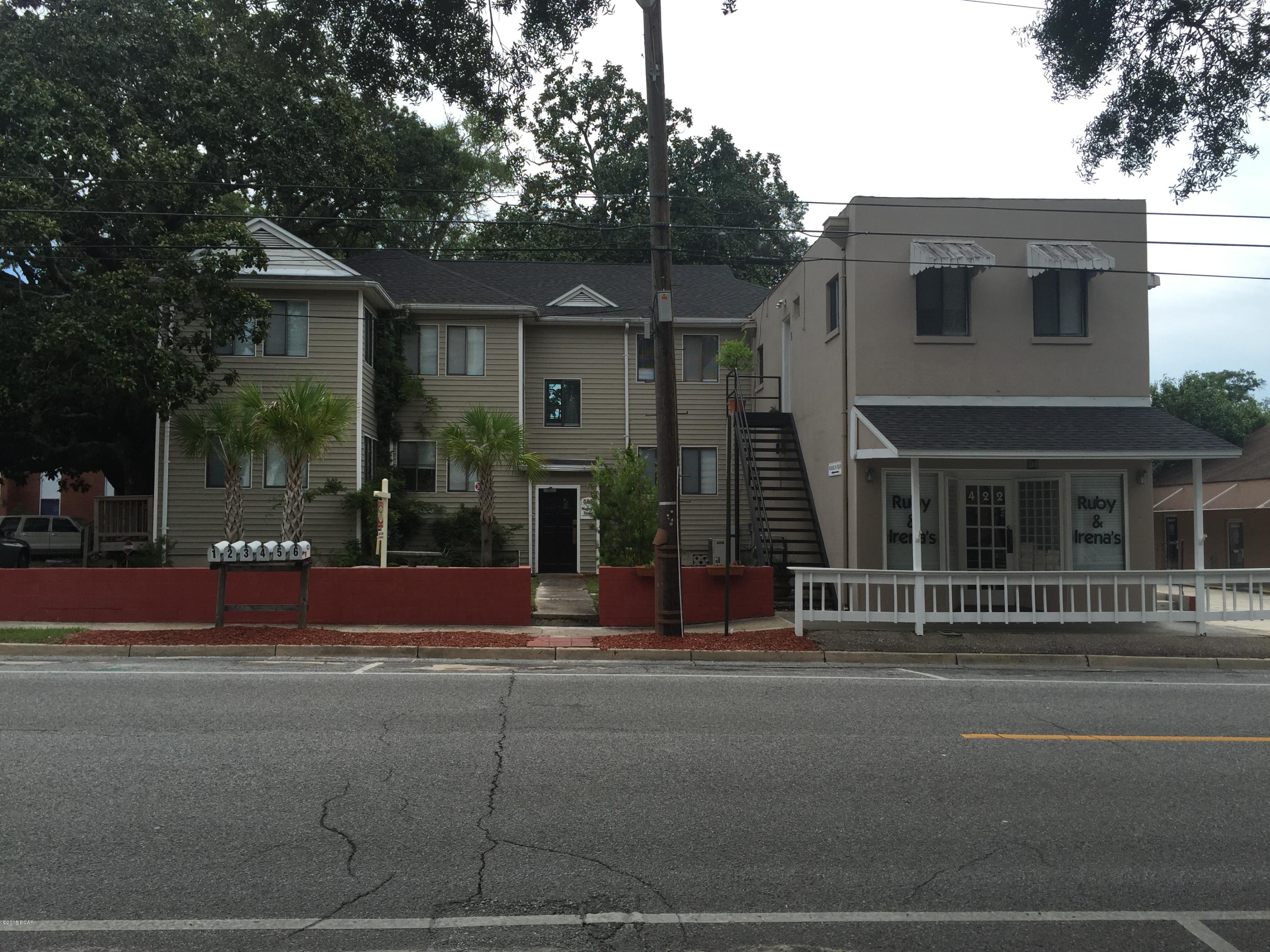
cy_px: 476
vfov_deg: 48.2
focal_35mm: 29
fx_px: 1064
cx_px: 635
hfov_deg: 61.7
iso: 32
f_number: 2.2
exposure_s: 1/1412
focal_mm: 4.15
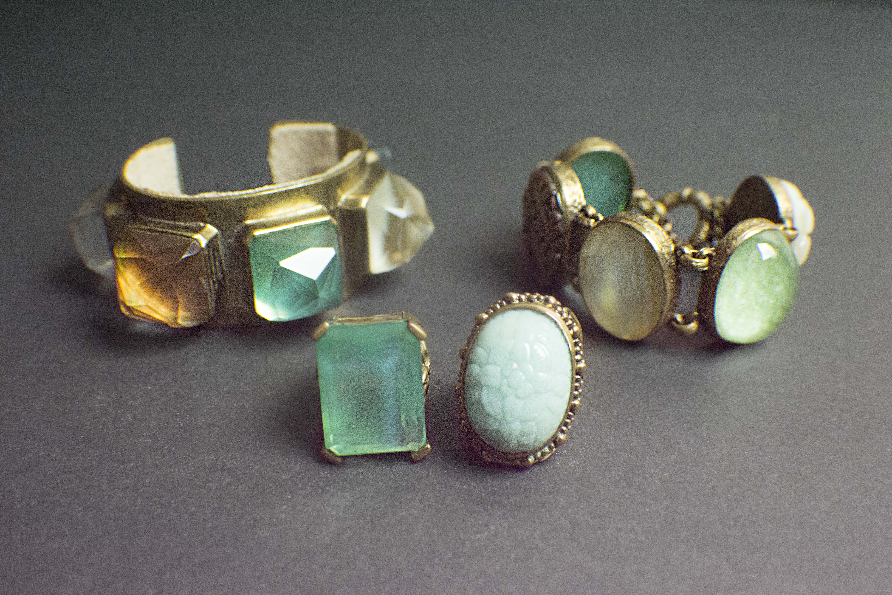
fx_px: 1189
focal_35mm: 48
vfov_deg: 28.1
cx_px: 446
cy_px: 298
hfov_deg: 41.1
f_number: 4.8
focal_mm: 32
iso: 3200
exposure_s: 1/200
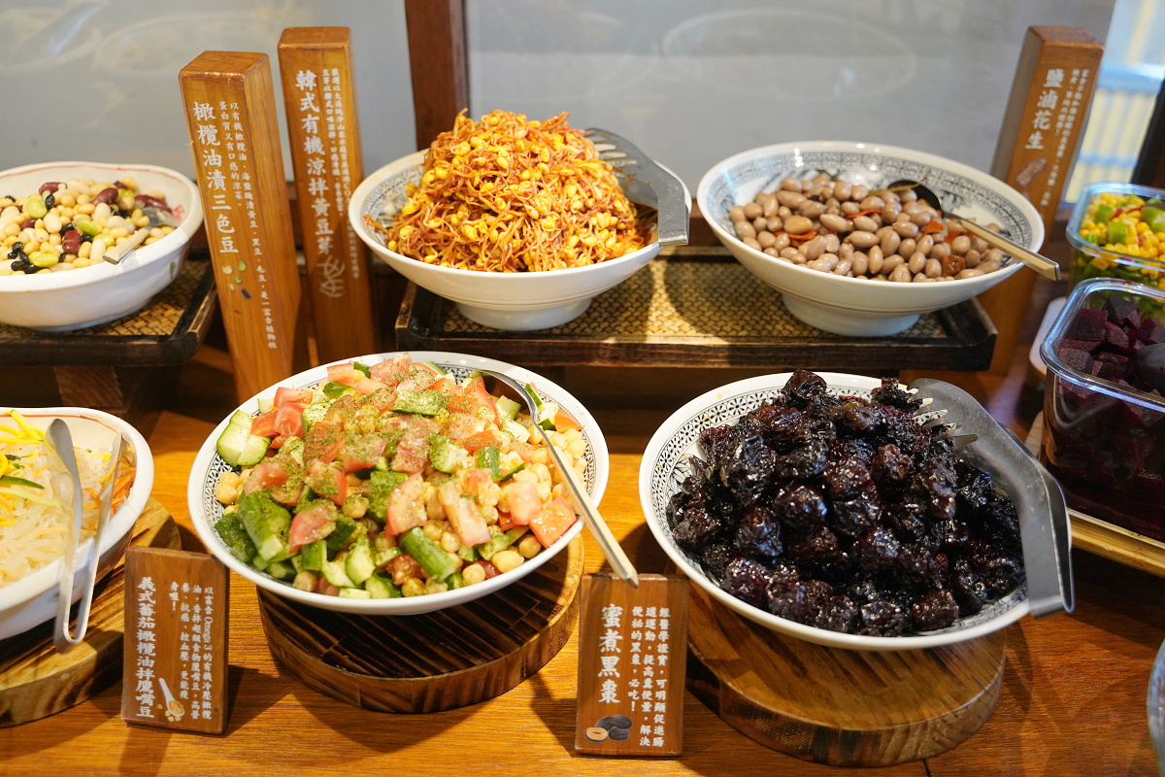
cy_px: 388
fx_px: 1068
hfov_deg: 57.2
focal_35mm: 33
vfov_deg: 40.0
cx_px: 582
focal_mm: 33
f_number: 3.2
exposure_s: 1/160
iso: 1600
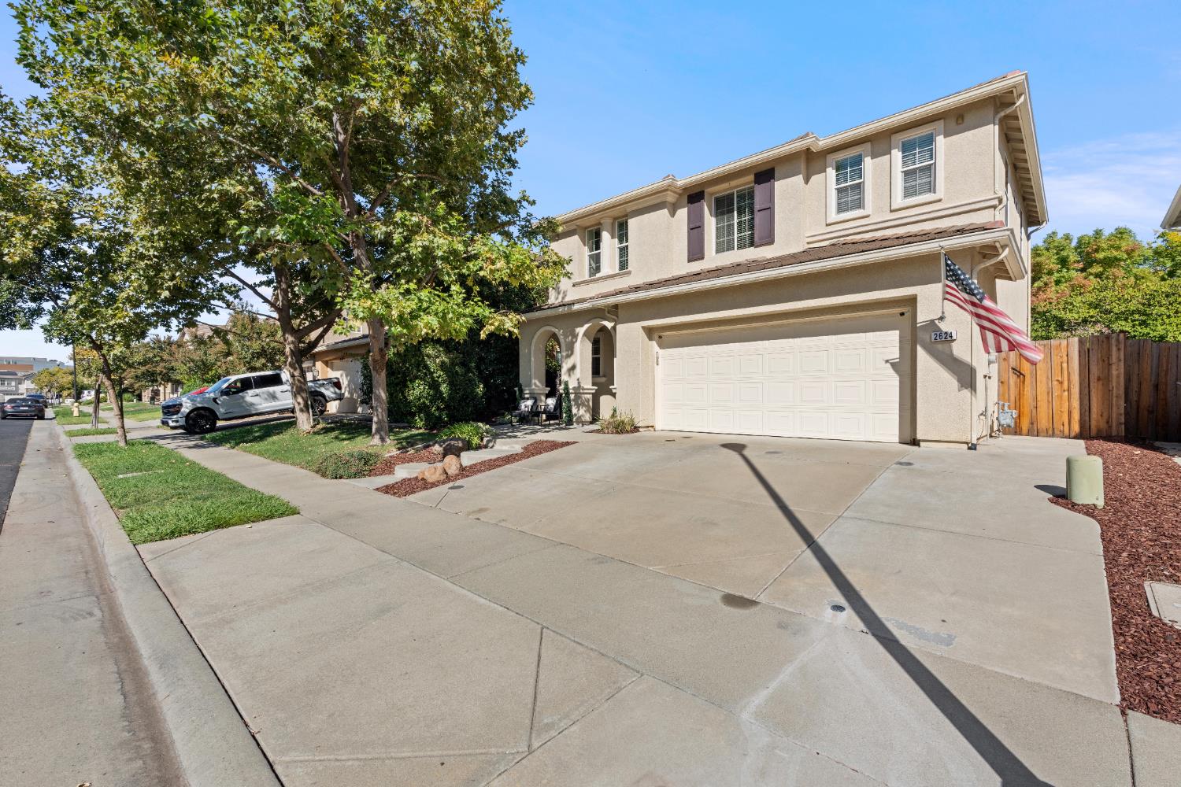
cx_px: 590
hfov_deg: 96.7
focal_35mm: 16
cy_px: 394
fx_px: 525
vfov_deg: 73.7
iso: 100
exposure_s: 1/125
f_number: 10
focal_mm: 16
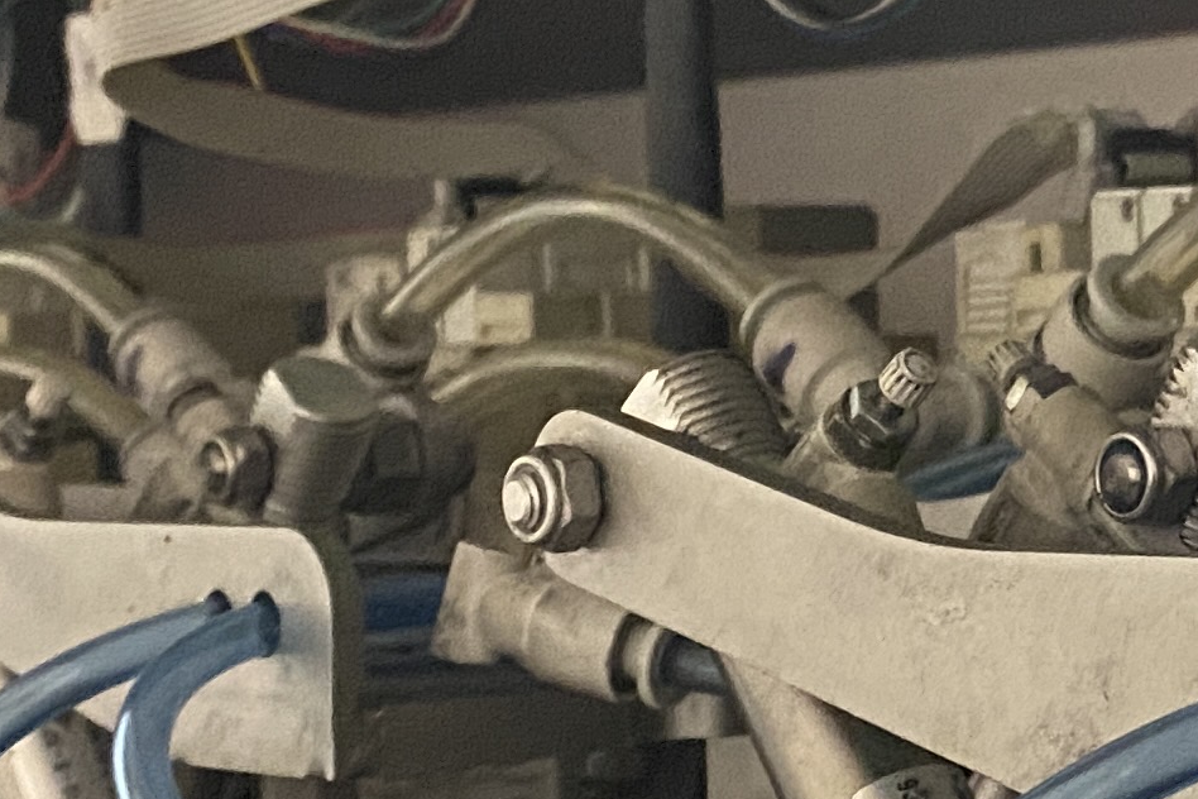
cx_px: 1410
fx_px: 3827
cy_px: 332
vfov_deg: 11.9
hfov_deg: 17.1
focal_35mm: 115
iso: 800
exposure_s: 1/25
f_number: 1.8
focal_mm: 4.25
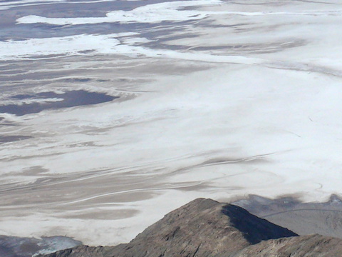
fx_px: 1037
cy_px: 89
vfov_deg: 14.1
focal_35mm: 105
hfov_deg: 18.5
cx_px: 291
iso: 100
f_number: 8
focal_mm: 7.4
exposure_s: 1/640
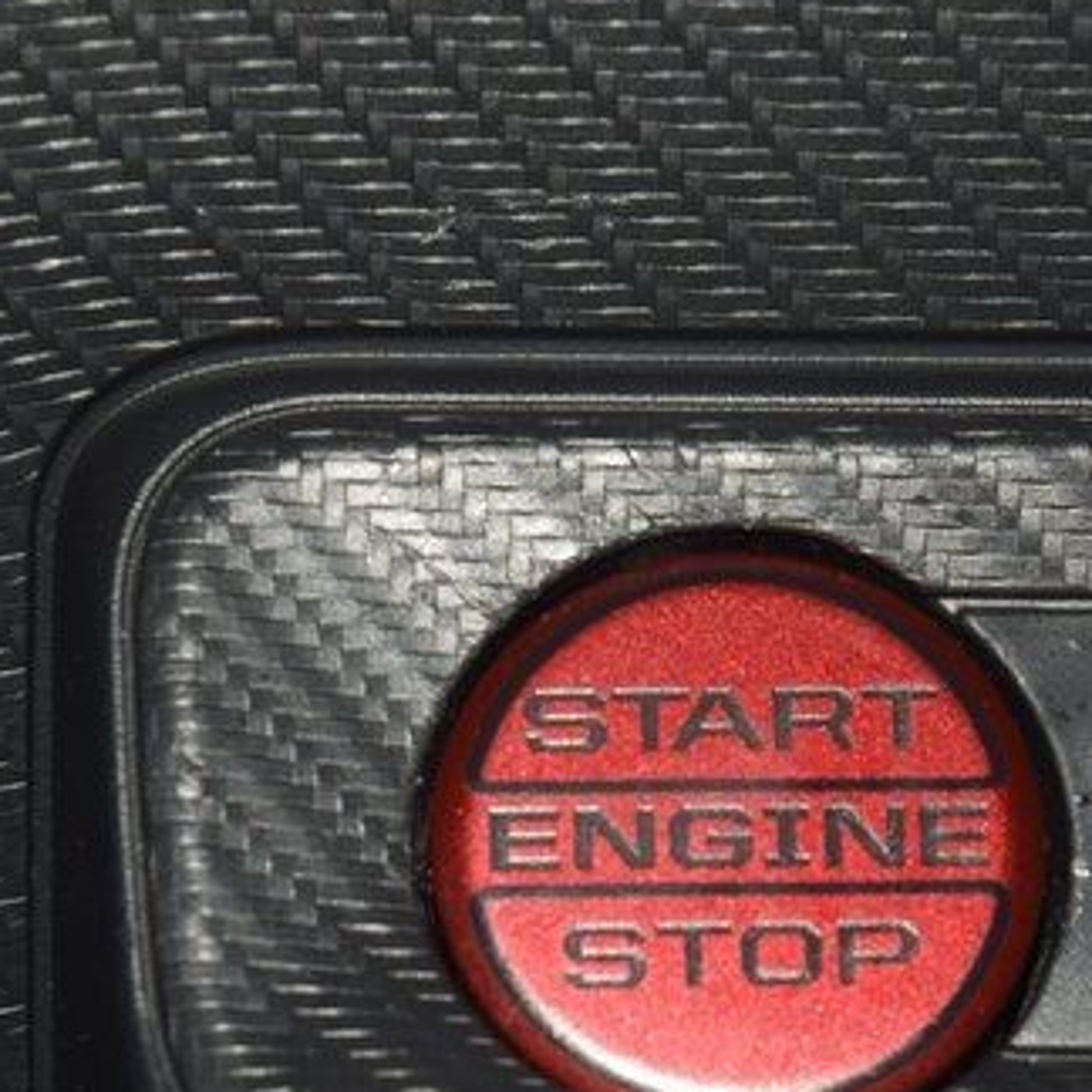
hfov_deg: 6.2
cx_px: 768
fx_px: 10065
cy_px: 888
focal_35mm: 282
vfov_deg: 6.2
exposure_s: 1/125
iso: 100
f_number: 8
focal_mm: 70
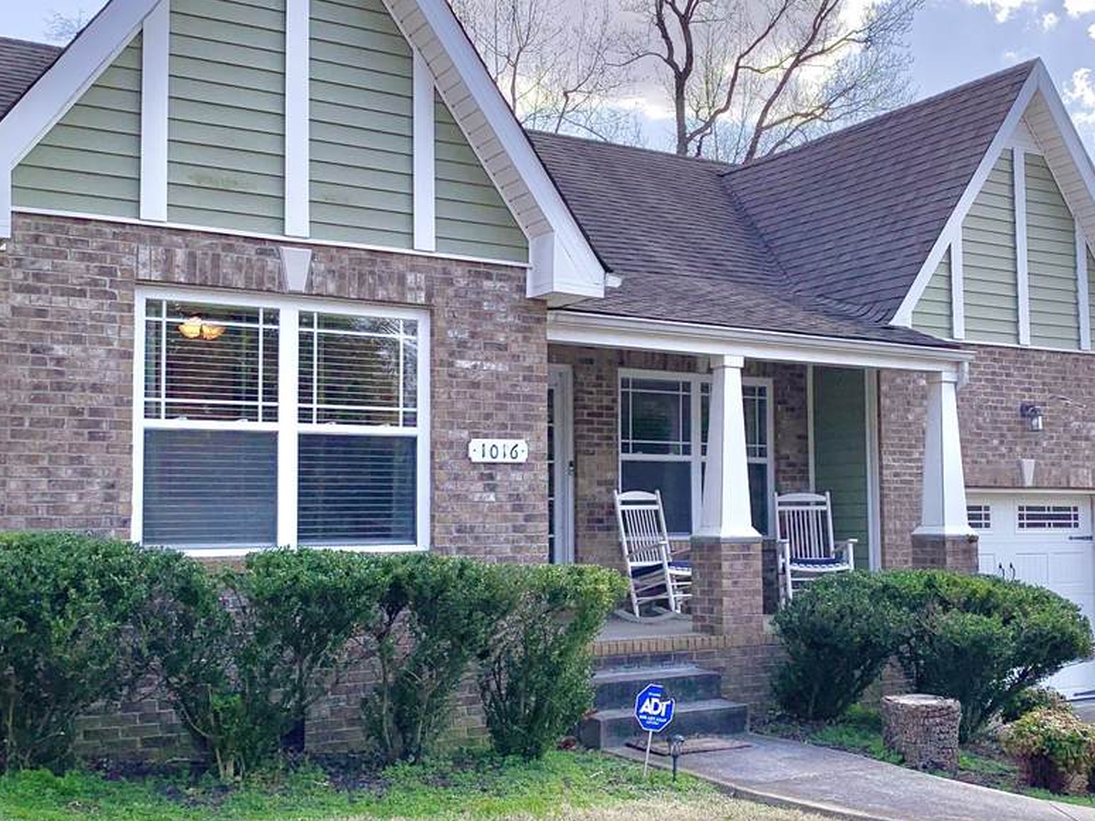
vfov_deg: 33.6
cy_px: 408
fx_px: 1360
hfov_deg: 43.8
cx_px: 620
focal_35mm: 43
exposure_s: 1/1880
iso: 25
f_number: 1.8
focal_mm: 4.25
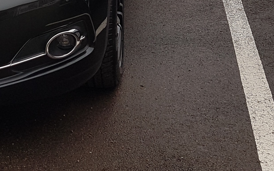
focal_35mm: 90
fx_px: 672
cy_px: -93
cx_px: -45
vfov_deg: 13.6
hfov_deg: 21.6
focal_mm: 4.2
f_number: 1.7
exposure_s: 1/140
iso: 40
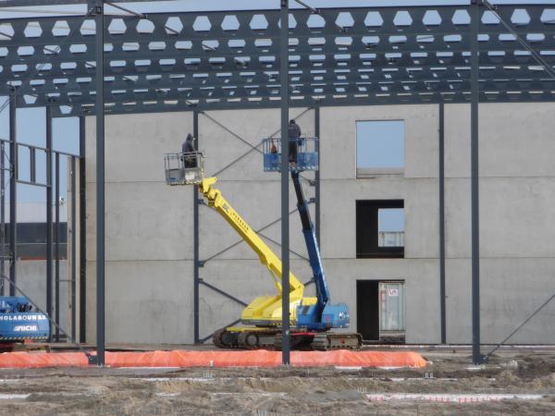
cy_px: 208
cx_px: 278
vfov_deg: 9.4
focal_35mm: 158
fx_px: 2533
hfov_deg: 12.5
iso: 100
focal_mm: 27.1
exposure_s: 1/80
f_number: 4.8
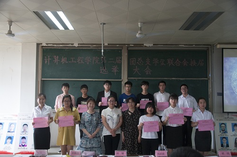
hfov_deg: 53.2
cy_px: 78
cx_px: 118
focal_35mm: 36
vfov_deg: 36.8
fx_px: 237
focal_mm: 24
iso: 1600
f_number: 3.8
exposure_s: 1/125
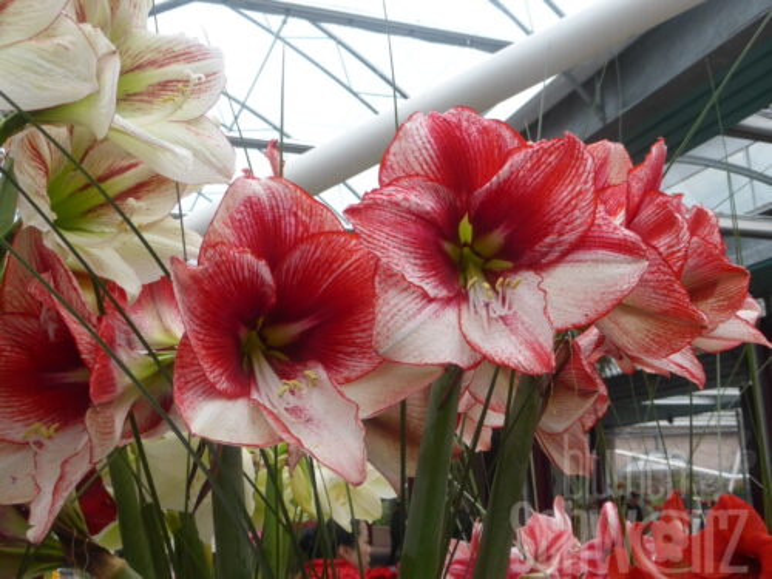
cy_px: 290
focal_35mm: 40
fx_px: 892
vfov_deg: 36.0
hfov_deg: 46.8
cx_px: 386
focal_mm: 6.9
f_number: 3.9
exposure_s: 1/125
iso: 100
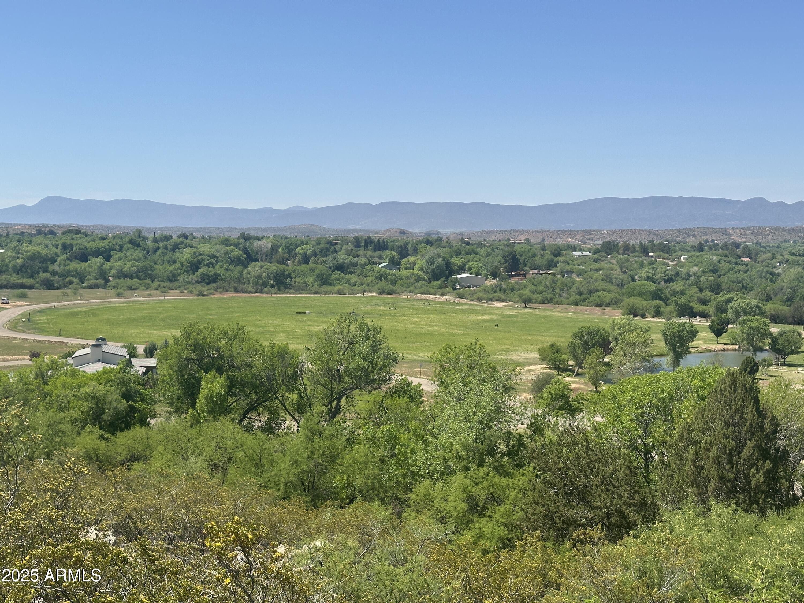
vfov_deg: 30.3
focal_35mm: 48
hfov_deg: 39.7
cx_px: 402
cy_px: 302
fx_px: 1115
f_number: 1.78
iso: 64
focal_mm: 6.86
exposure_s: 1/4184
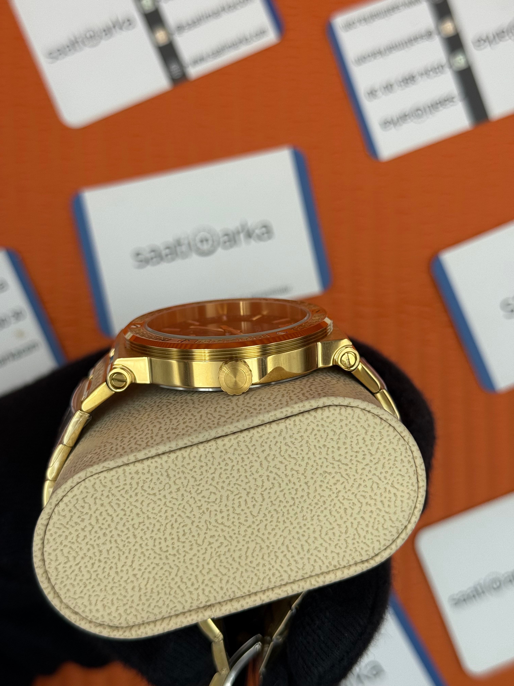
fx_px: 950
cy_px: 343
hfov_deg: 30.3
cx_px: 257
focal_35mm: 48
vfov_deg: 39.7
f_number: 1.78
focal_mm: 6.76
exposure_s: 1/975
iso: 64
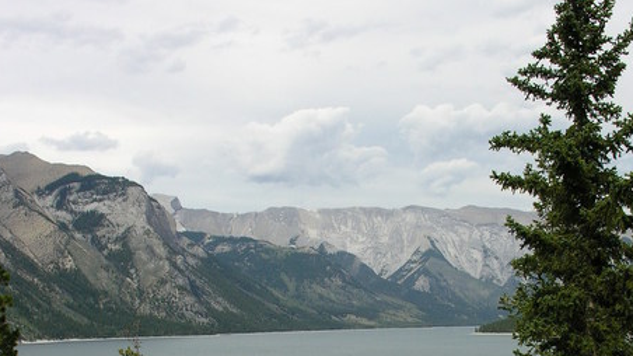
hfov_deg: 35.4
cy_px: 366
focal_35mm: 59
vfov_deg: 19.7
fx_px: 990
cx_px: 341
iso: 50
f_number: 8
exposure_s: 1/150
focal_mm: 8.9
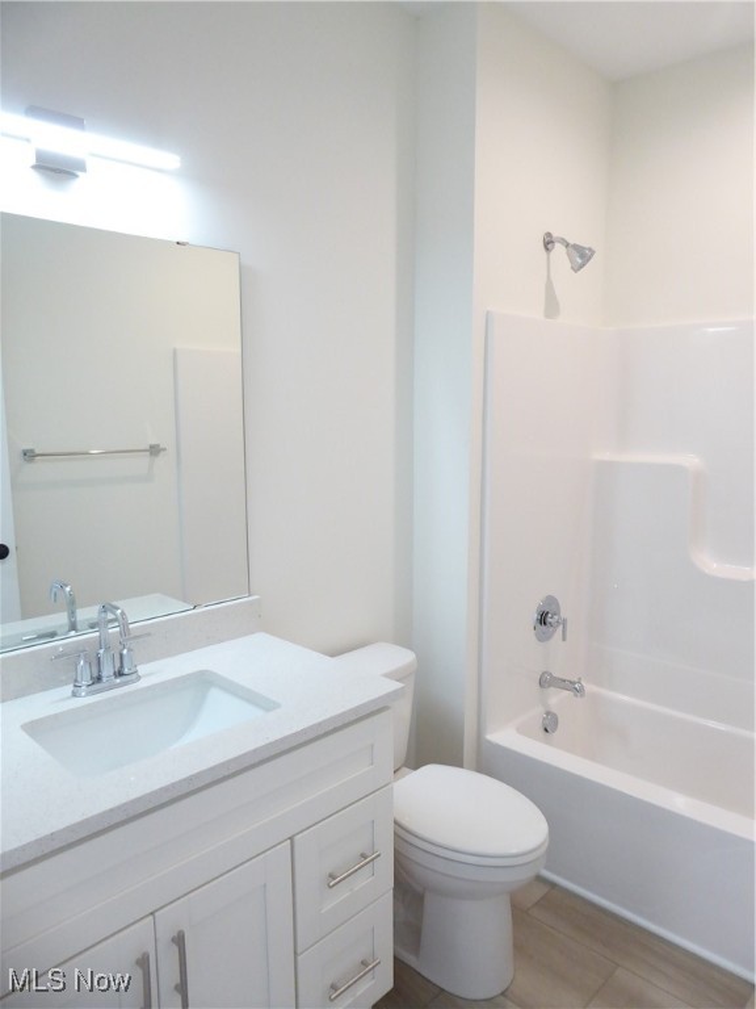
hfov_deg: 54.9
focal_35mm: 25
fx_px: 728
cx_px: 378
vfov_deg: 69.4
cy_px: 504
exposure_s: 1/50
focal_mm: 4.3
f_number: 3.3
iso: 400
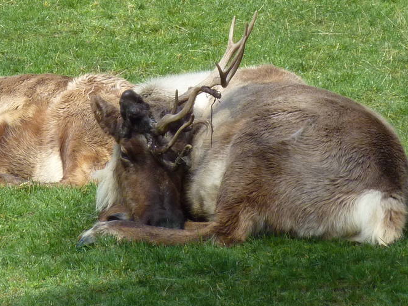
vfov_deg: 3.1
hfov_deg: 4.2
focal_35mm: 472
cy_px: -10
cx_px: 214
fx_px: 5563
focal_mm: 32.1
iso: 200
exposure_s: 1/500
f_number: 4.5
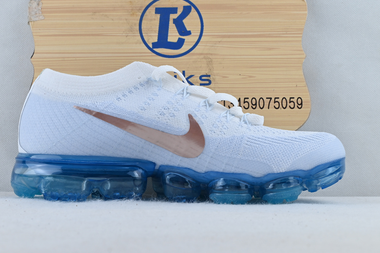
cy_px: 130
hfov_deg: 35.7
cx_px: 175
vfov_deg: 24.2
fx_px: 590
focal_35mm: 56
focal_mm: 32.5
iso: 100
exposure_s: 1/20
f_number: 10
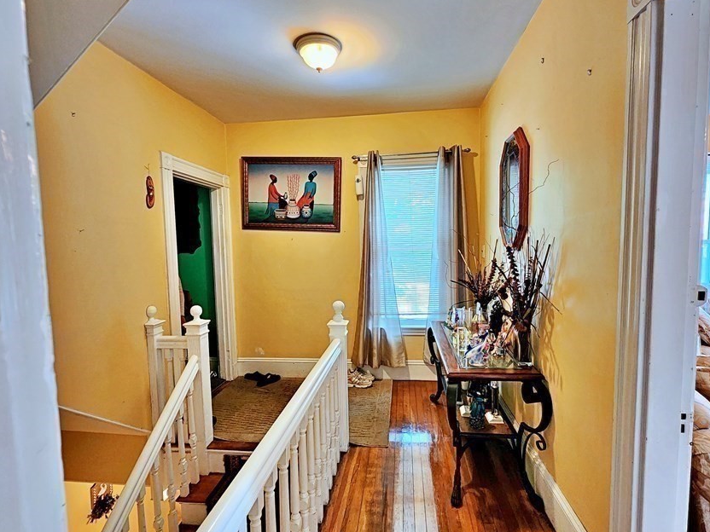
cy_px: 266
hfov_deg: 94.5
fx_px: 328
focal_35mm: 16
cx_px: 367
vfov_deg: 78.1
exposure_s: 1/30
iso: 500
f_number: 2.2
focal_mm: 2.2
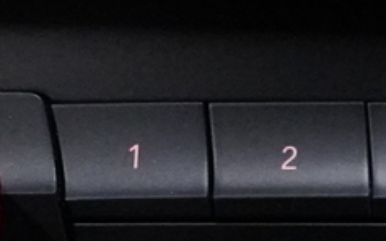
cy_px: 384
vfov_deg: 7.7
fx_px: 1756
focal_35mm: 167
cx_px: 643
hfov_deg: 11.8
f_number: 3.5
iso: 8000
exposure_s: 1/250
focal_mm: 16
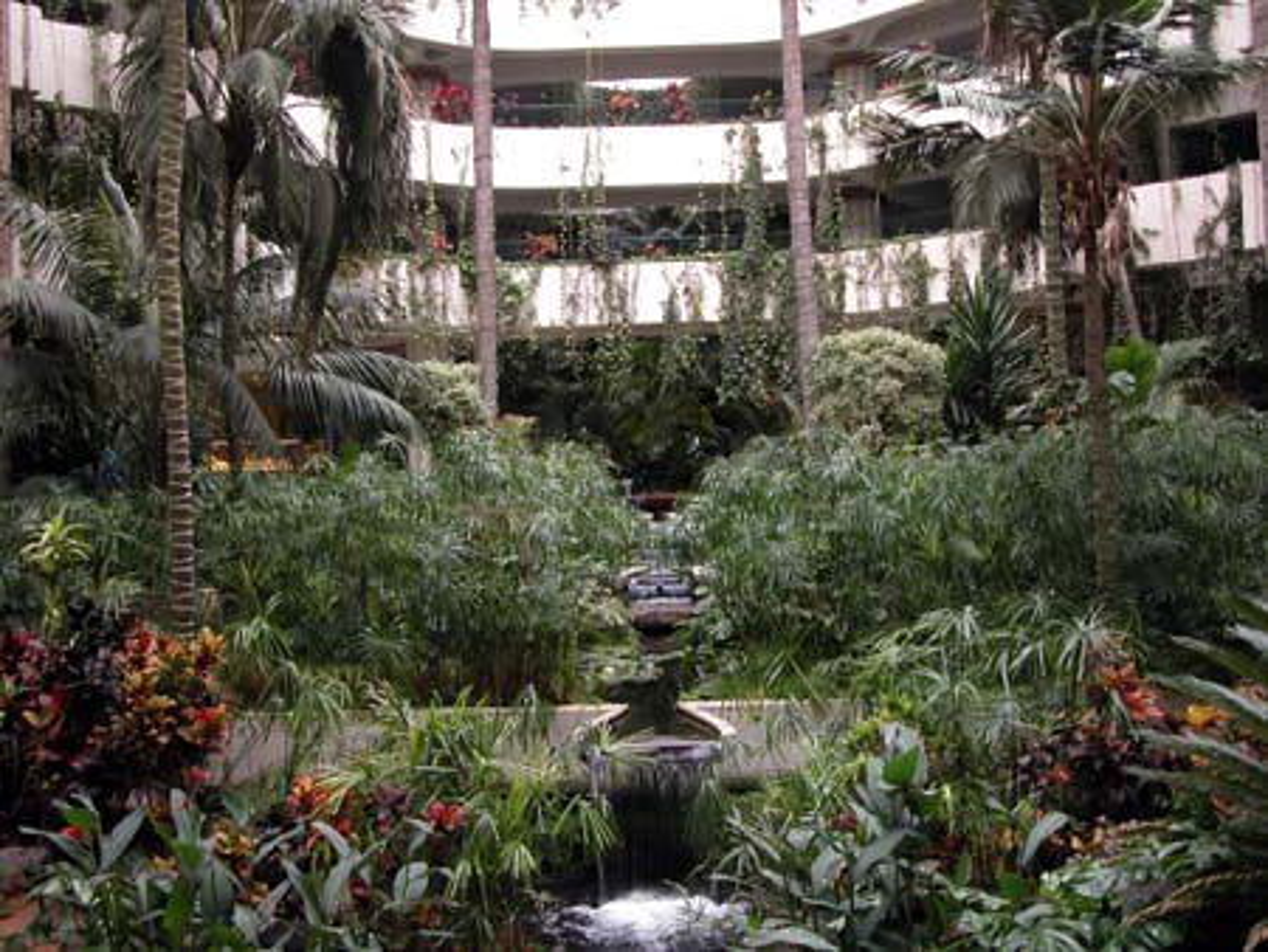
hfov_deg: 53.9
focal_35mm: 34
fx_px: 1246
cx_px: 634
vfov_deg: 41.8
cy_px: 476
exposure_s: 1/56.1
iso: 100
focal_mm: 8.9
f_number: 2.8
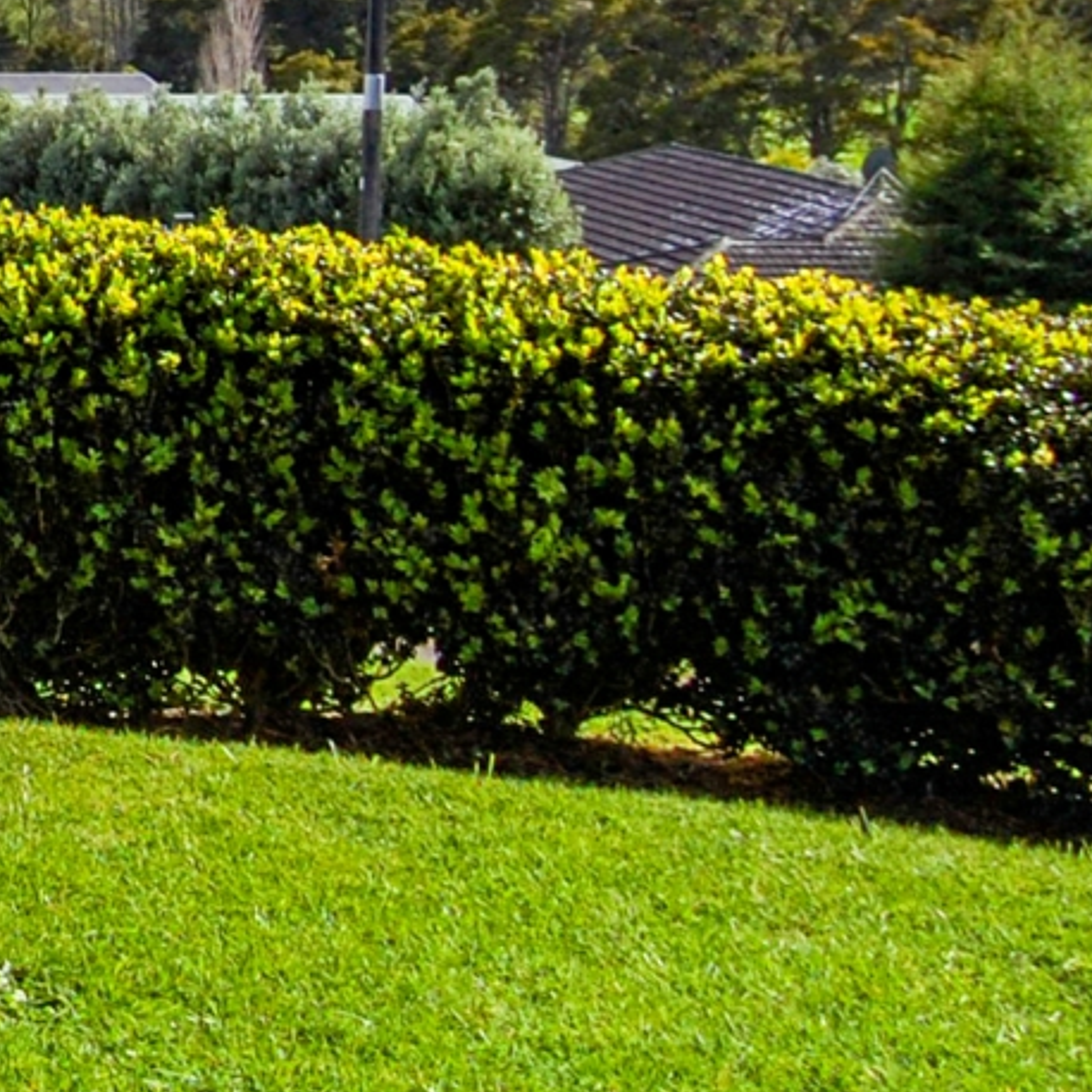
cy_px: 38
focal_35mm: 96
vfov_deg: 17.7
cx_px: -1030
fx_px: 3426
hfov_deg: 15.0
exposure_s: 1/320
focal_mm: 18
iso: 200
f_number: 9
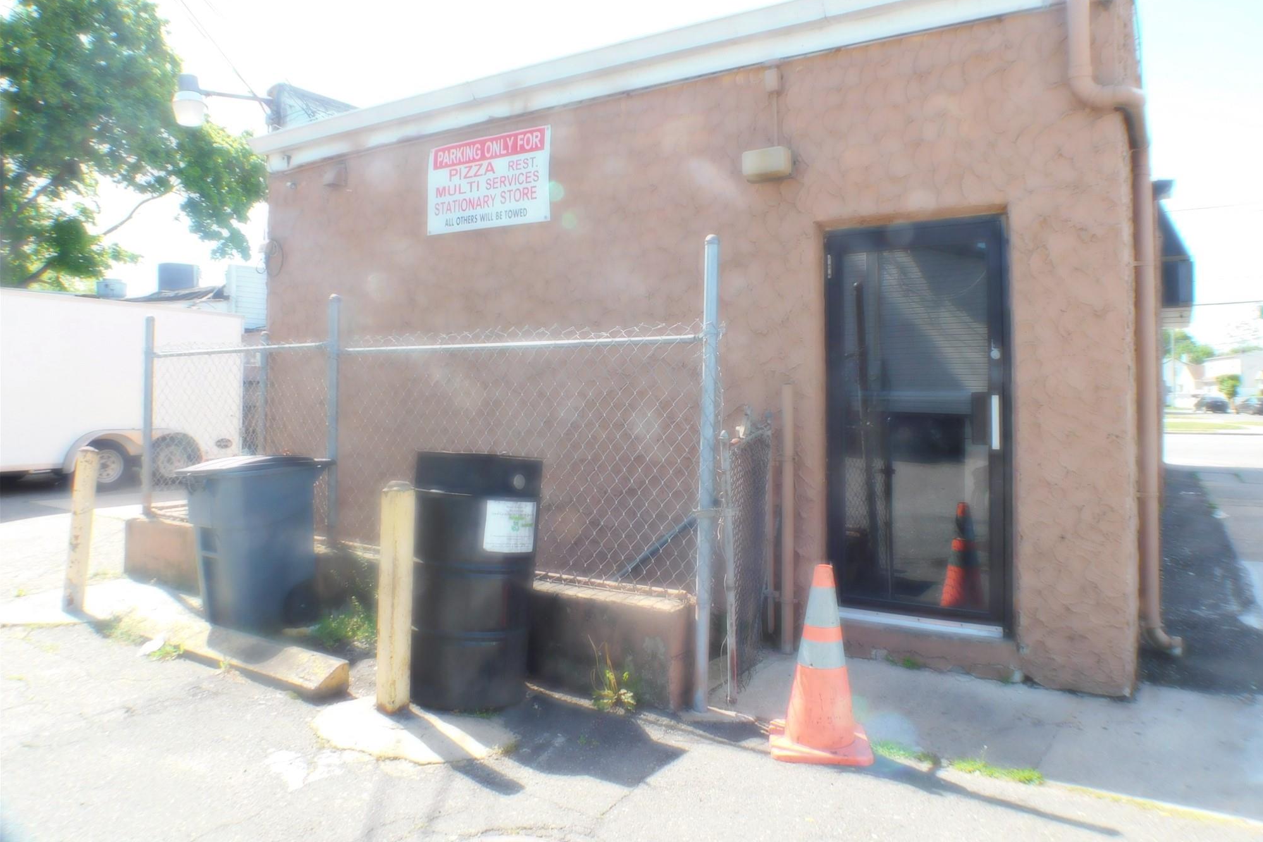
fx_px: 1122
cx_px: 647
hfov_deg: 58.7
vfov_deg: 41.0
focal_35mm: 32
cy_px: 366
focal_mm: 5.3
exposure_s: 1/400
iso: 125
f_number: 3.2
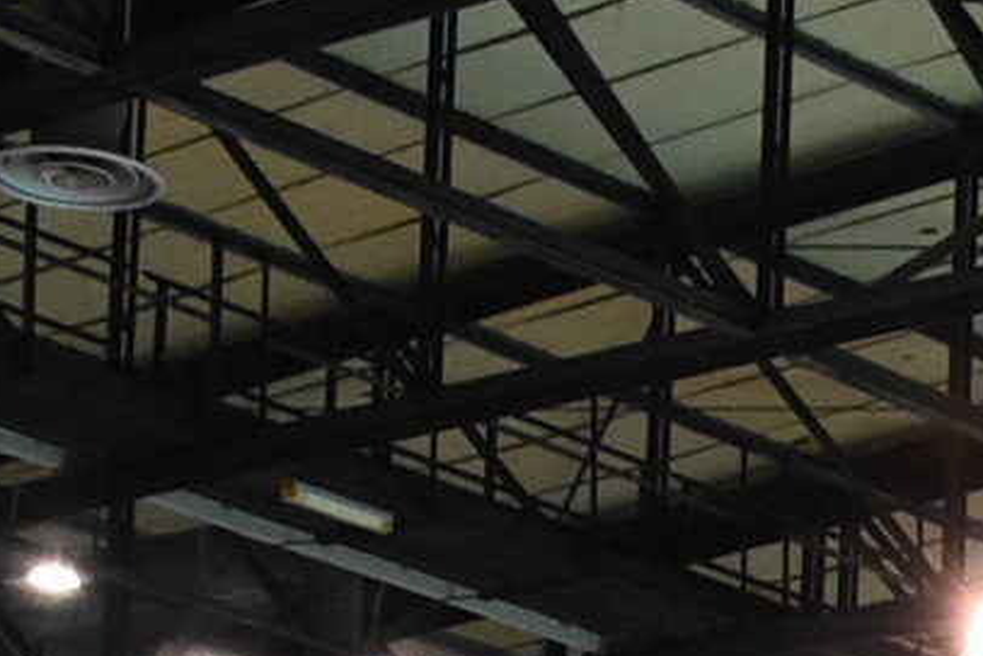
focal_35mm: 221
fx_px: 6036
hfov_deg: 9.0
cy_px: 2045
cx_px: 1550
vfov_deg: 5.8
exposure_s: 1/100
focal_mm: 20
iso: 1250
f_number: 4
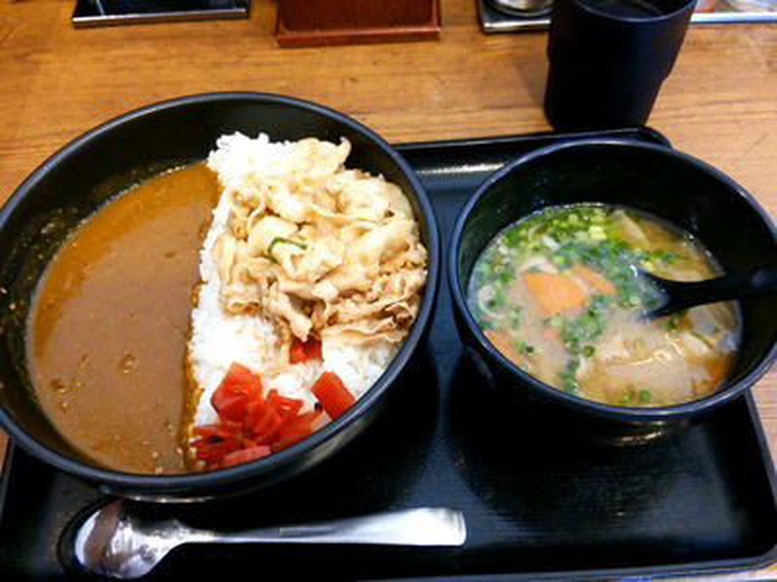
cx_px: 388
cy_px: 291
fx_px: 673
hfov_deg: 60.0
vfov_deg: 46.8
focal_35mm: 30
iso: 160
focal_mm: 4.06
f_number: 1.94
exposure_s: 1/21
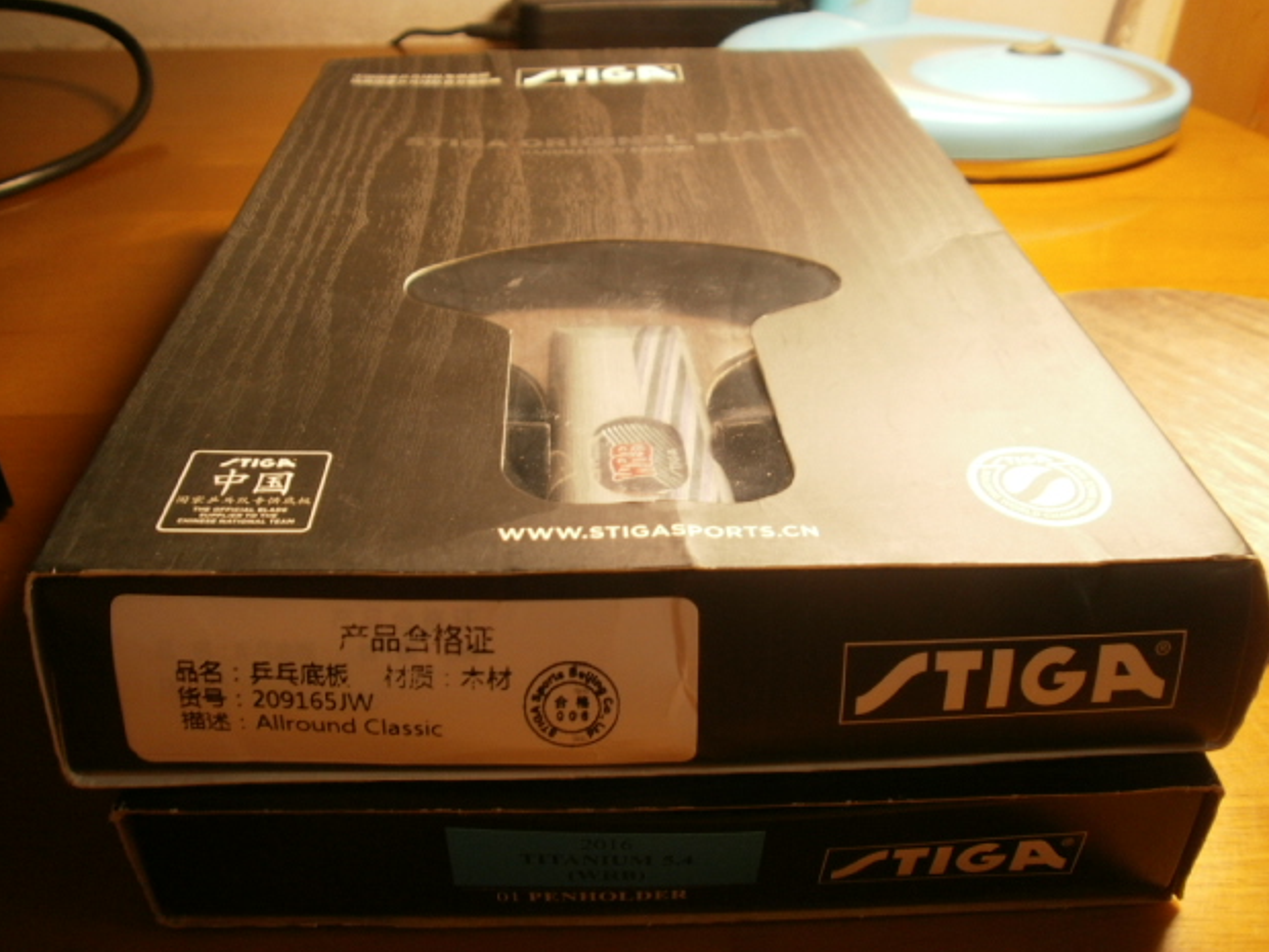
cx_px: 645
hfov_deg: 56.8
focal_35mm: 32
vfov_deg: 44.2
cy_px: 489
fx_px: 1173
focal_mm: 5.45
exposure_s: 1/6
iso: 125
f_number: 2.9
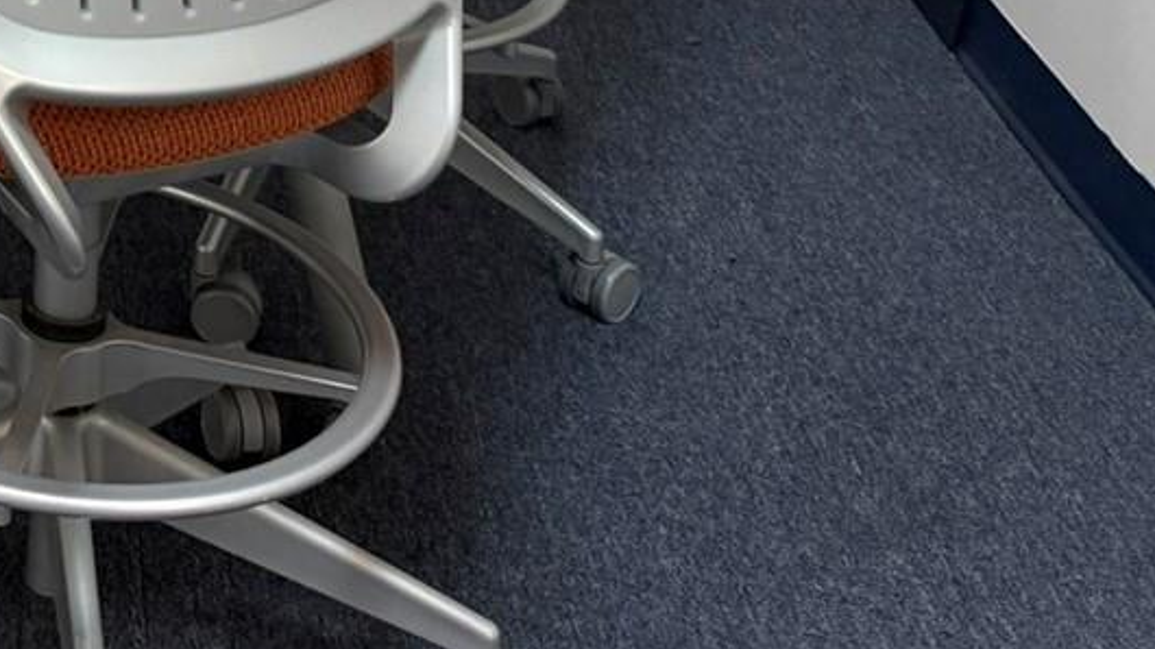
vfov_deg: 13.4
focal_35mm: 79
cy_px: -601
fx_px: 2419
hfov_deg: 23.3
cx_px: -414
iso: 200
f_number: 1.78
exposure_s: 1/60
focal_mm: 6.76
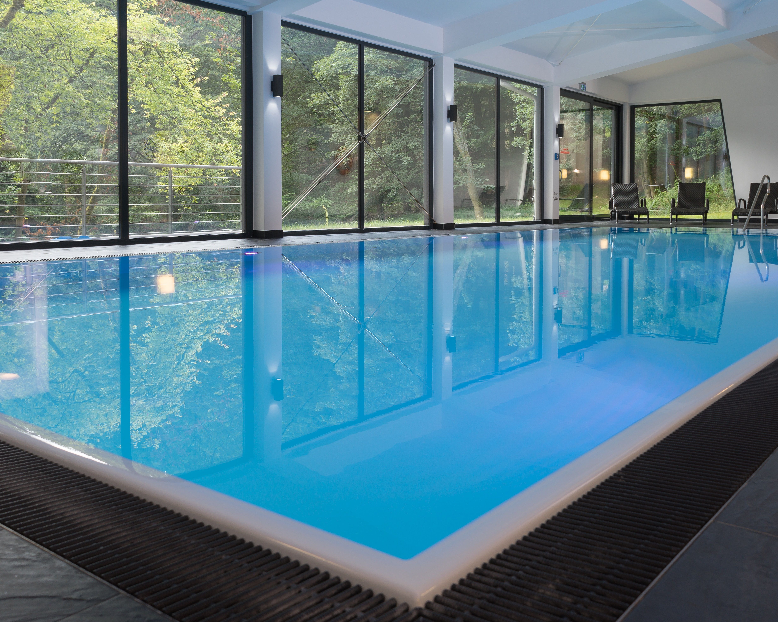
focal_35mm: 32
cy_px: 313
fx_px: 737
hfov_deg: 55.7
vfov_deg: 45.8
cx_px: 393
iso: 100
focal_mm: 28
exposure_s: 1/10
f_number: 9
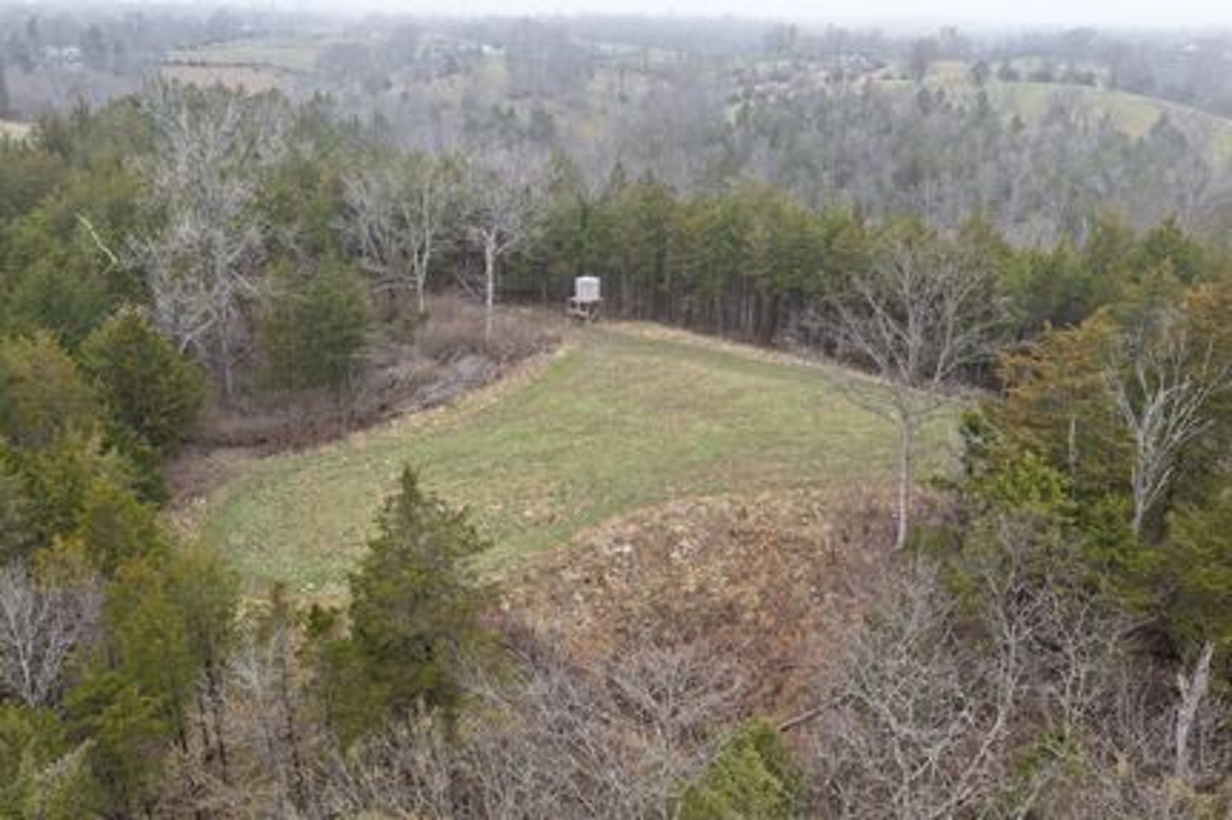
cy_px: 410
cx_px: 616
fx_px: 958
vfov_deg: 46.4
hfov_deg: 65.5
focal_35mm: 28
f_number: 2.8
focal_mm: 14.45
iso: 160
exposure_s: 1/25
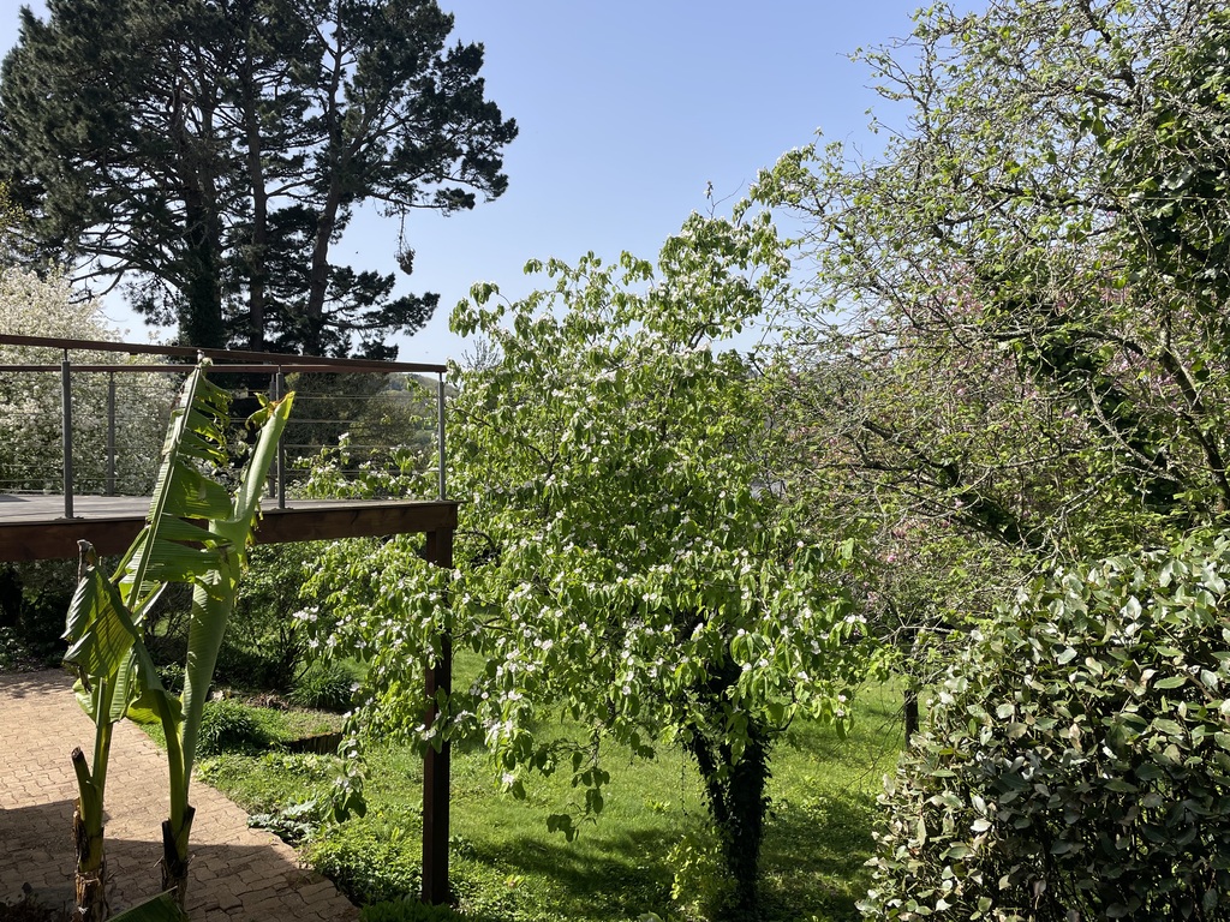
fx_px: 924
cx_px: 615
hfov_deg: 67.3
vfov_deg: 53.1
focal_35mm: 26
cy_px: 461
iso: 32
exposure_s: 1/2020
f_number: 1.6
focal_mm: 4.2
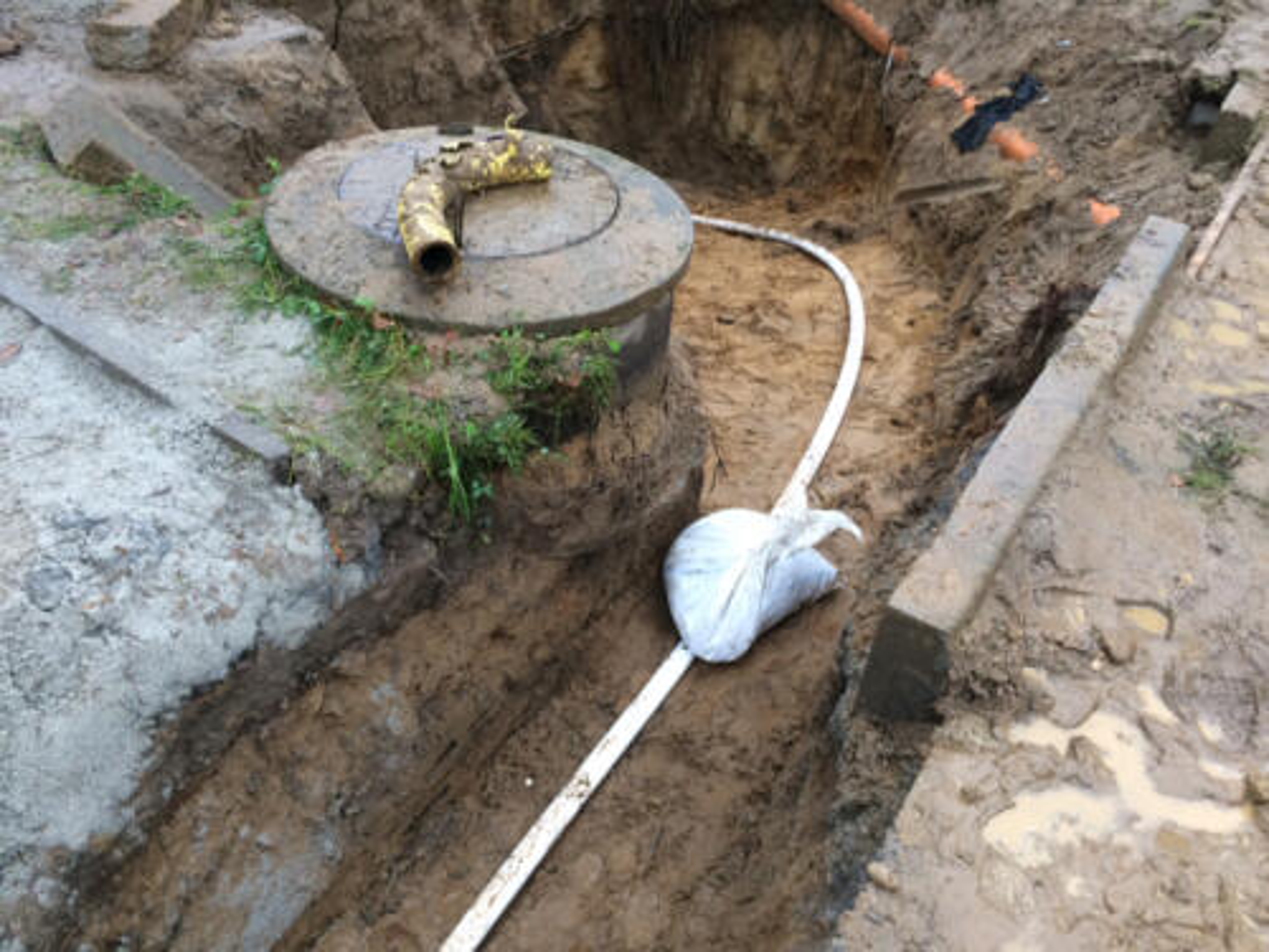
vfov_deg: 48.2
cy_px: 476
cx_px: 634
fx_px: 1063
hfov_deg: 61.7
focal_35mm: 29
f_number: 2.2
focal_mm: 4.15
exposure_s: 1/30
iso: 40
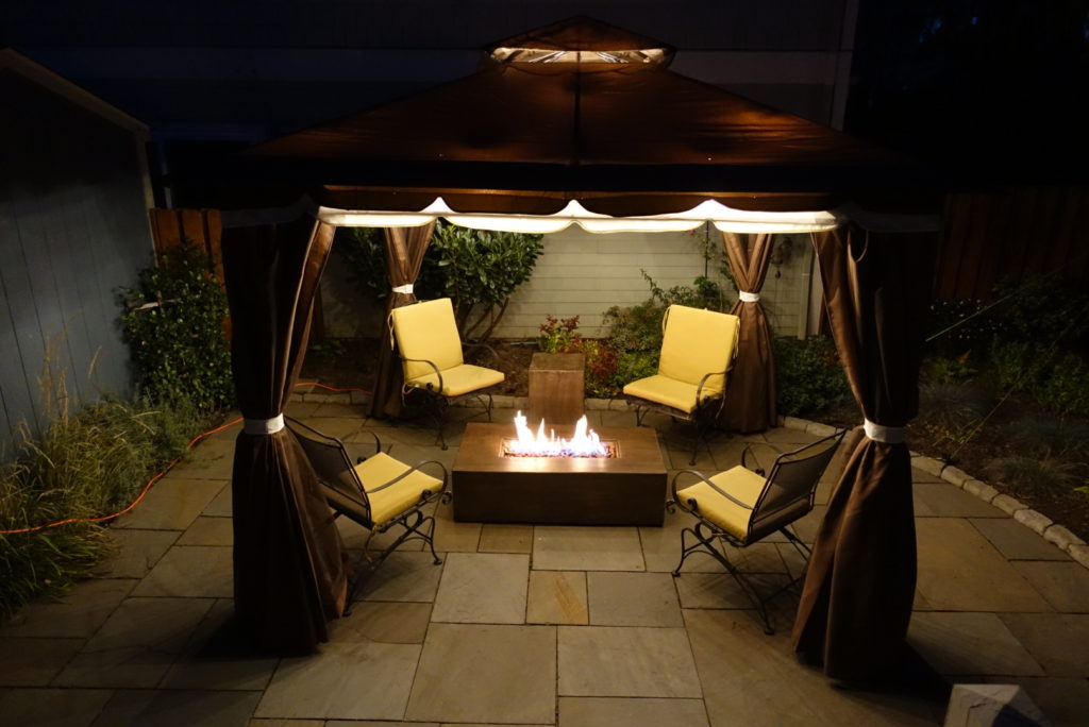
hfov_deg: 73.7
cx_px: 544
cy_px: 364
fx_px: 726
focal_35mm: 24
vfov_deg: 53.2
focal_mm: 8.8
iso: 1250
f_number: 1.8
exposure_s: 1/8
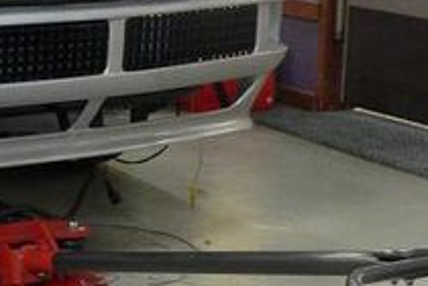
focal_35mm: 114
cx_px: -171
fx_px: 1355
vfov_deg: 11.9
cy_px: -2
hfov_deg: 16.7
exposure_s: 1/10
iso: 200
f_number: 2.8
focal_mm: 6
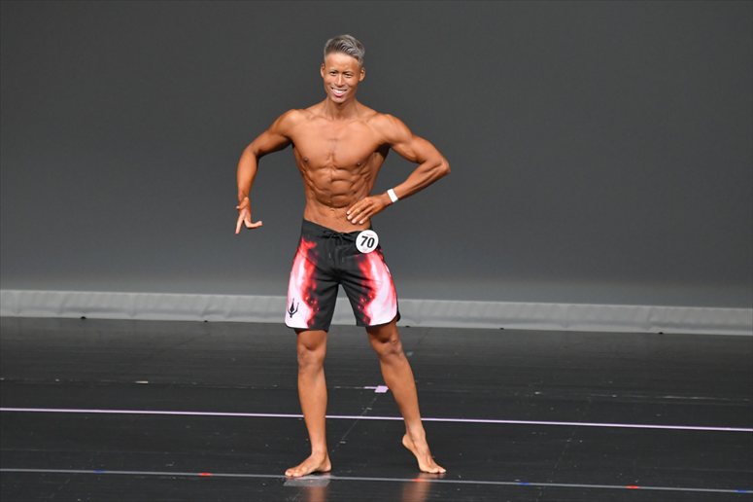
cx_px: 376
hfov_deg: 6.5
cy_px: 251
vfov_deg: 4.4
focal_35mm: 315
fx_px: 6586
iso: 4000
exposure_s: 1/400
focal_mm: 210
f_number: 5.6
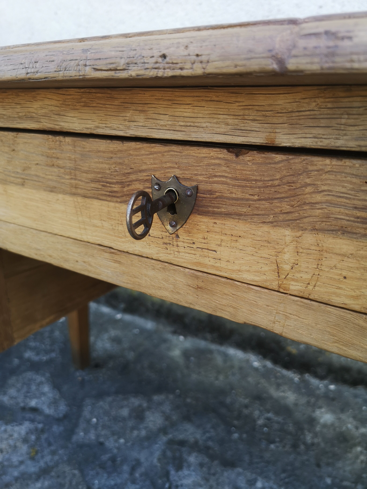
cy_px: 244
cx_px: 184
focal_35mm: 27
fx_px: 382
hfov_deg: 51.4
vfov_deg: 65.3
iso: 50
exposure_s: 1/181
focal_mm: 5.58
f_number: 1.8
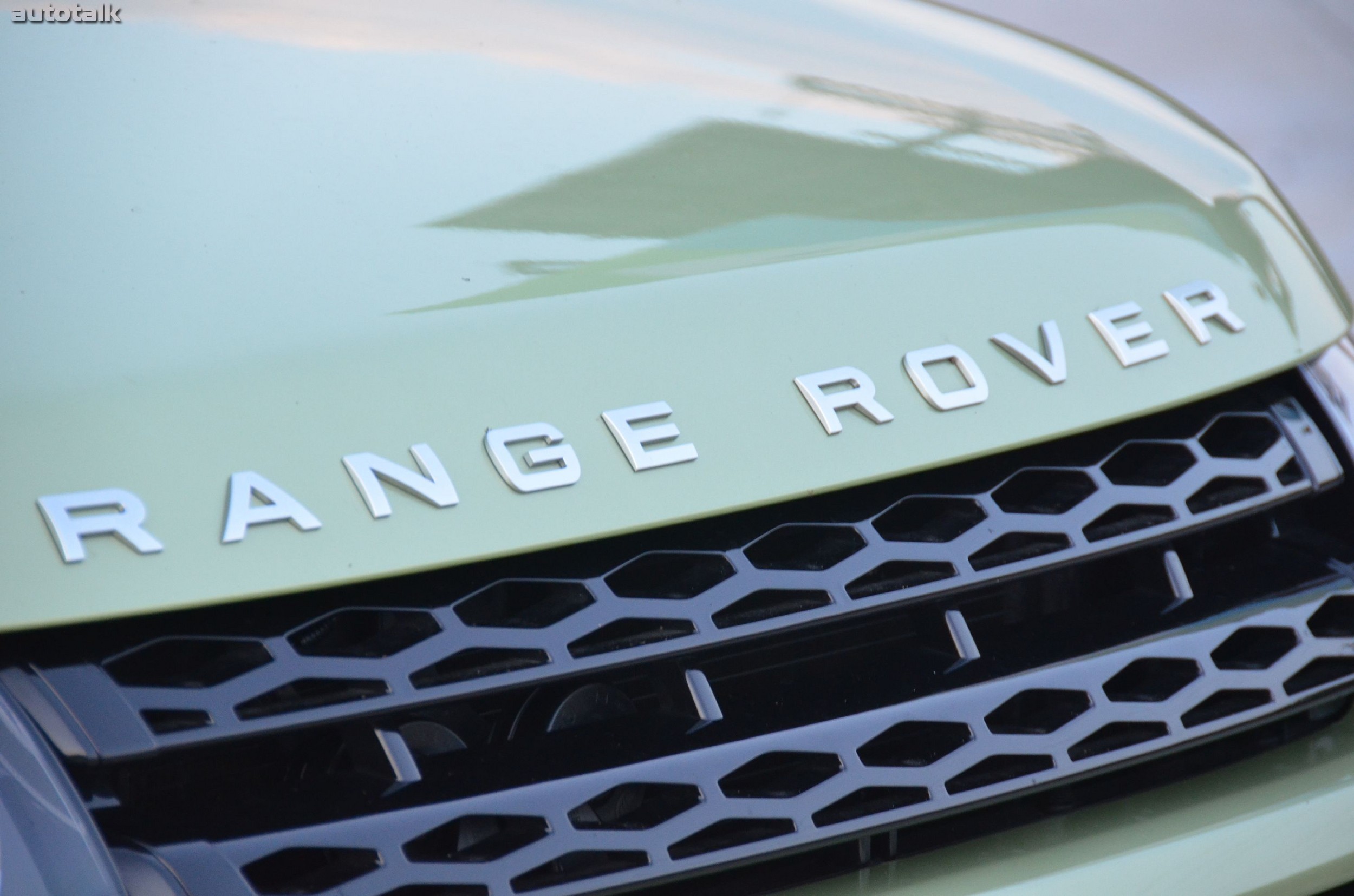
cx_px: 677
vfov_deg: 5.4
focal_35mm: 255
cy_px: 448
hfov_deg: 8.1
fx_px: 9571
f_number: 5.6
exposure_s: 1/125
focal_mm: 170
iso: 1600
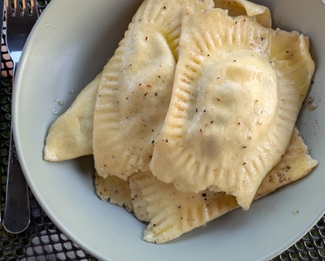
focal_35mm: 50
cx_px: 193
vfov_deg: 30.1
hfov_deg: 37.2
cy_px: 94
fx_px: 481
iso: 240
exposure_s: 1/33.3
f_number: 1.89
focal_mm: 5.43
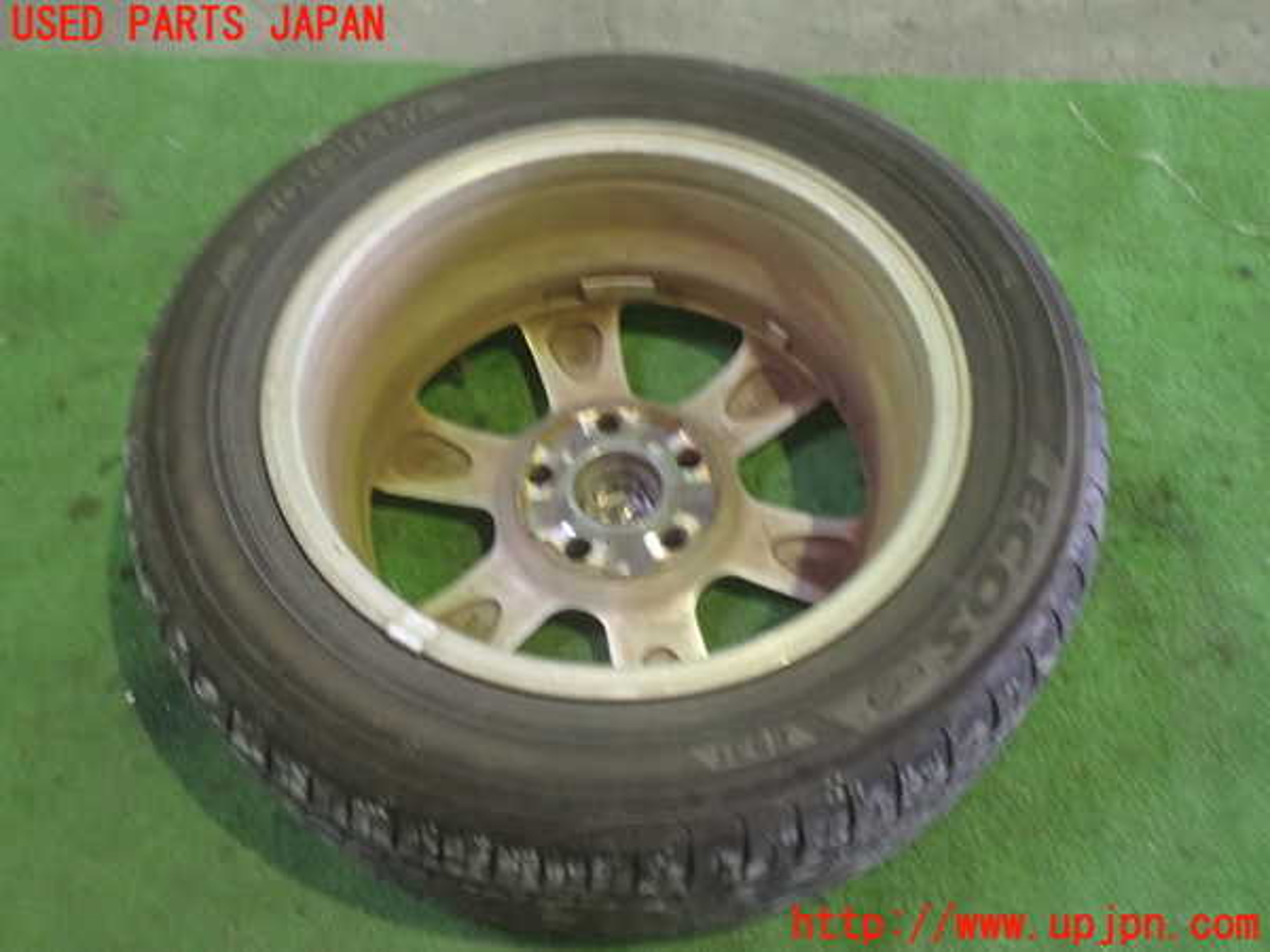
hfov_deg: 51.4
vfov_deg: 39.7
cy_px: 476
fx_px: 1321
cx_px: 635
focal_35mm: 36
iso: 800
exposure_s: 1/15
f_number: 2.5
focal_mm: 6.37
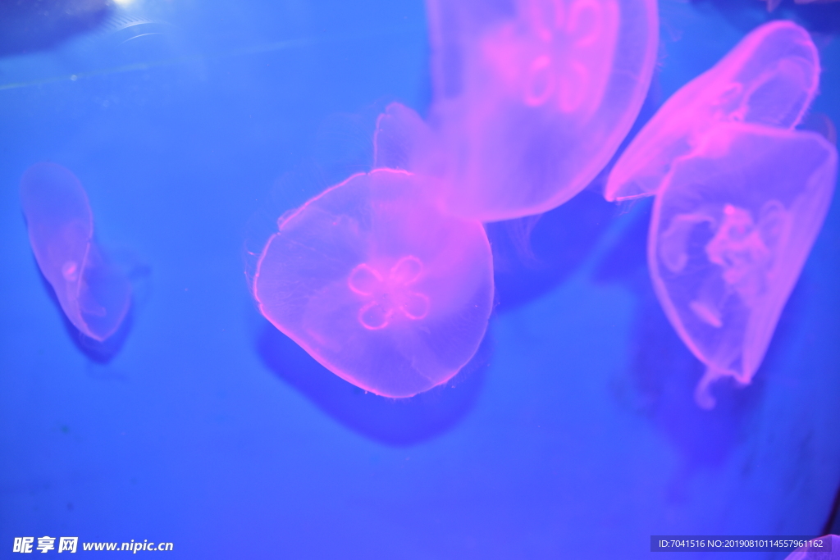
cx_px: 420
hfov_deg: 54.4
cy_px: 280
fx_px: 817
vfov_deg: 37.9
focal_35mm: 35
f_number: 2.2
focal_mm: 35
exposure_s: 1/60
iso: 720
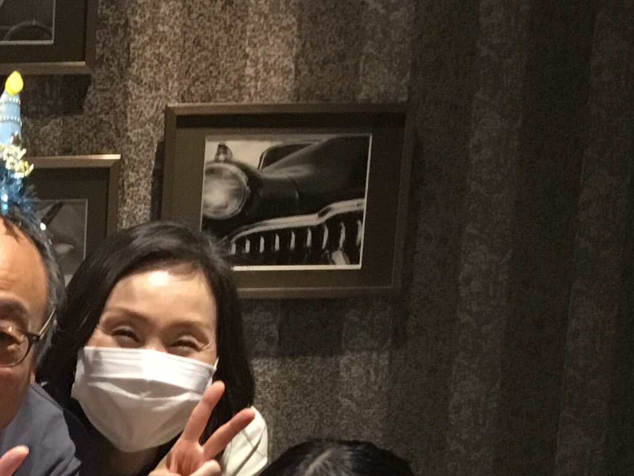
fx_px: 1740
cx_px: -236
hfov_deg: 18.8
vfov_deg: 14.9
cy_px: 604
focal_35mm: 95
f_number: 2.4
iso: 125
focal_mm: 3.3
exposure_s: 1/30
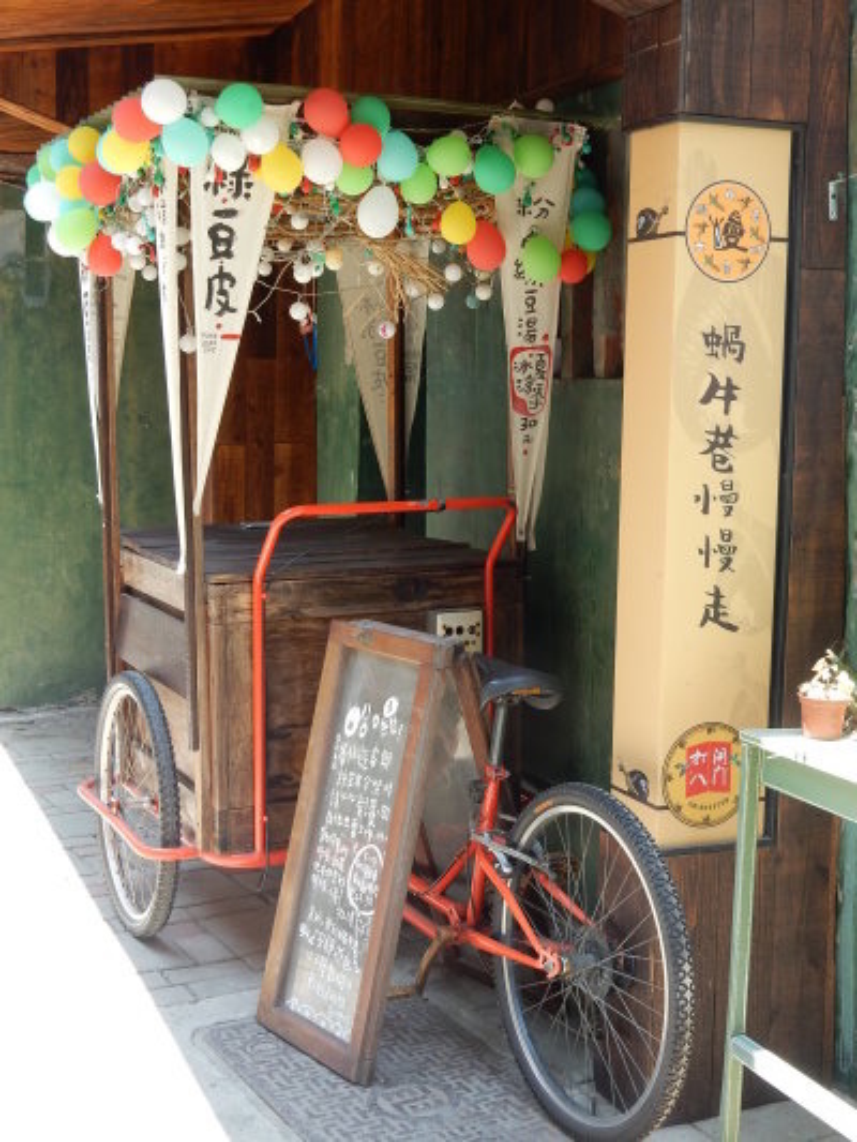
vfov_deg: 37.5
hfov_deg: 28.6
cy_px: 571
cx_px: 428
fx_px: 1683
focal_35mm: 51
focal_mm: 9
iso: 125
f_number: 4.5
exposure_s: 1/50
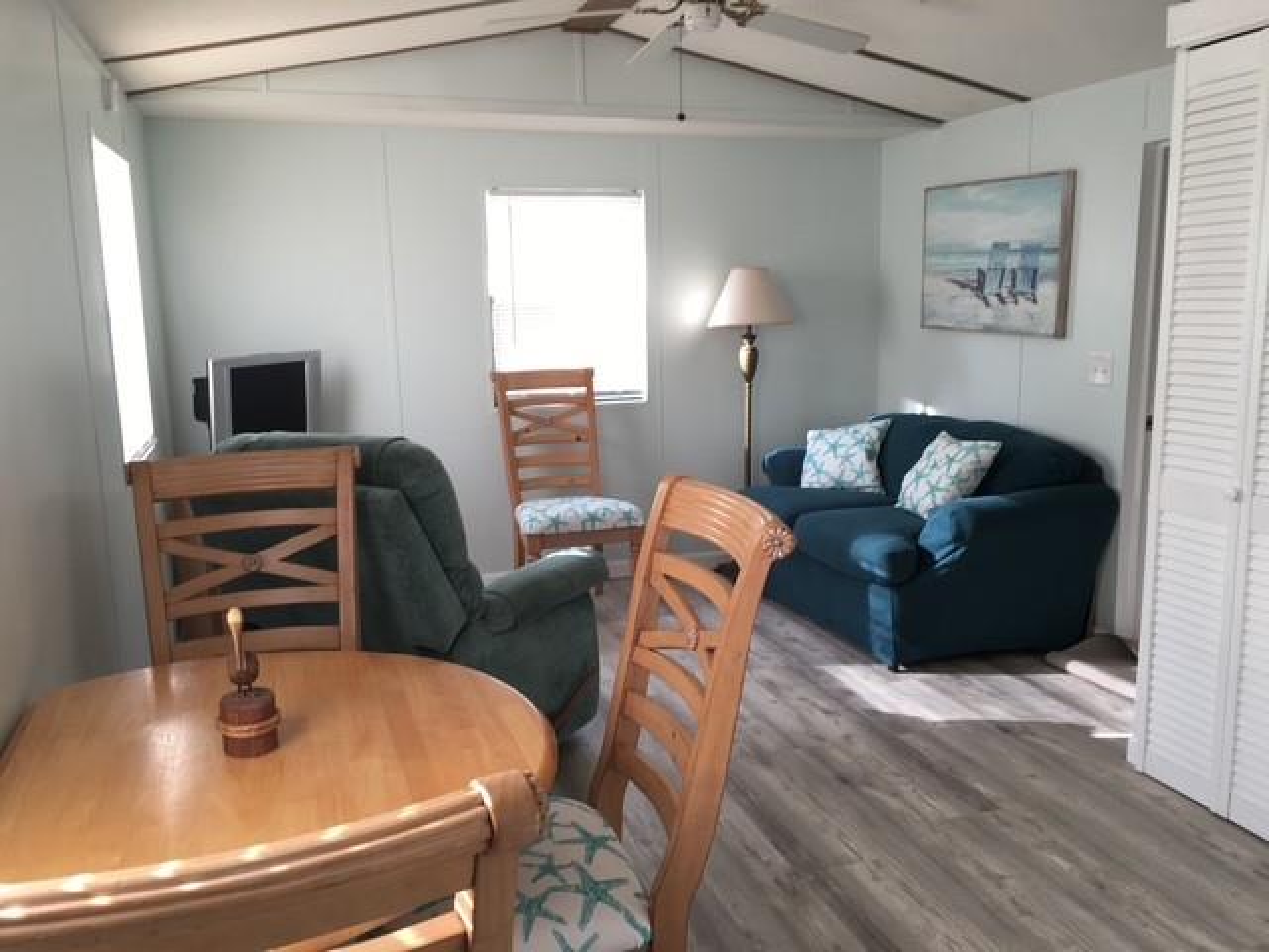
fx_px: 1063
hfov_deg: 61.7
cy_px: 476
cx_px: 634
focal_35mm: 29
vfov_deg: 48.2
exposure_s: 1/30
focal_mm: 4.15
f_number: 2.2
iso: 25
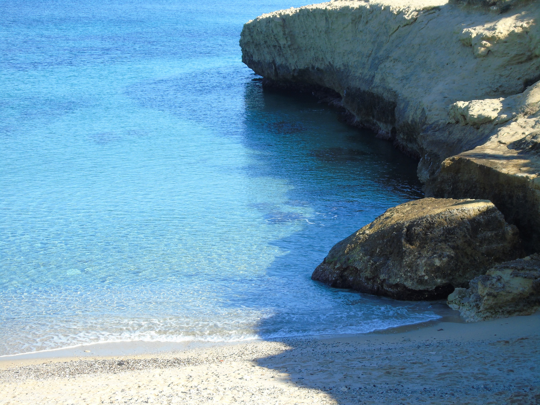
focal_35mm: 94
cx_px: 270
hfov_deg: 20.9
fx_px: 1466
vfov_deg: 15.7
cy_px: 202
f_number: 4.3
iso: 80
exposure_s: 1/250
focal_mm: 17
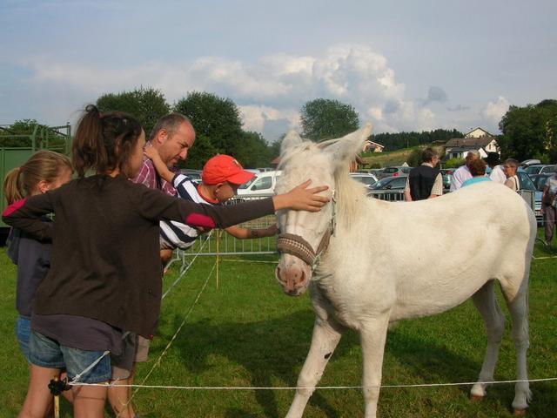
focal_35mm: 35
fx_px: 563
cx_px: 278
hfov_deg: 52.6
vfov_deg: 40.7
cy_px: 209
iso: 50
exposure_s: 1/282
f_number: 5.6
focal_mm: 5.8
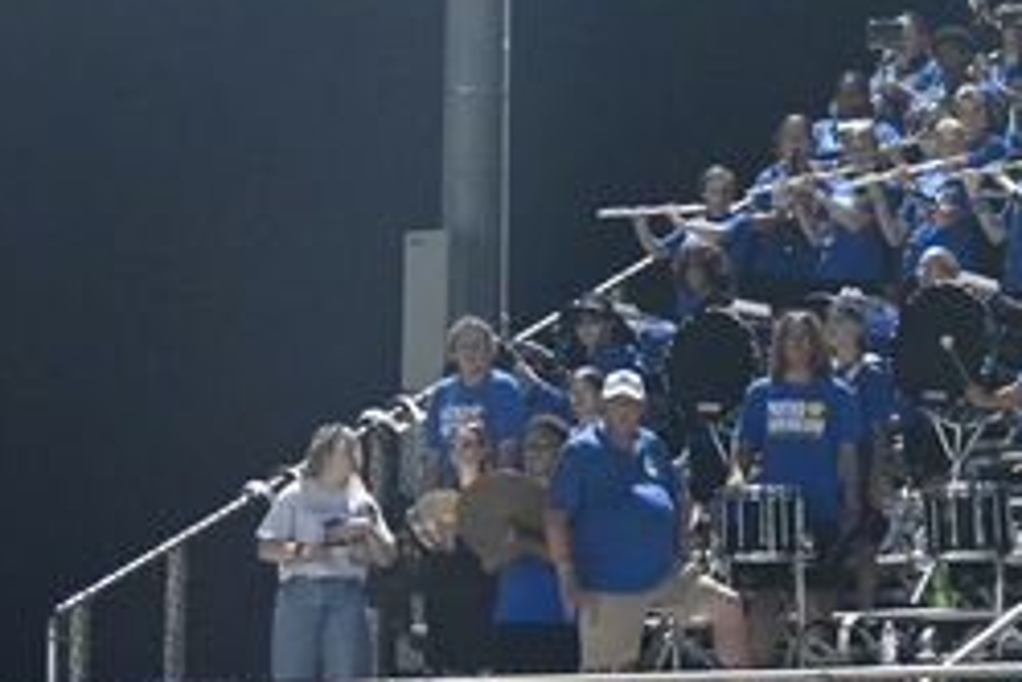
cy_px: 762
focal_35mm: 173
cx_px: 1034
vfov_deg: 7.9
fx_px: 4911
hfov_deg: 11.7
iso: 3200
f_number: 4
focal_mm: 28
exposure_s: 1/80
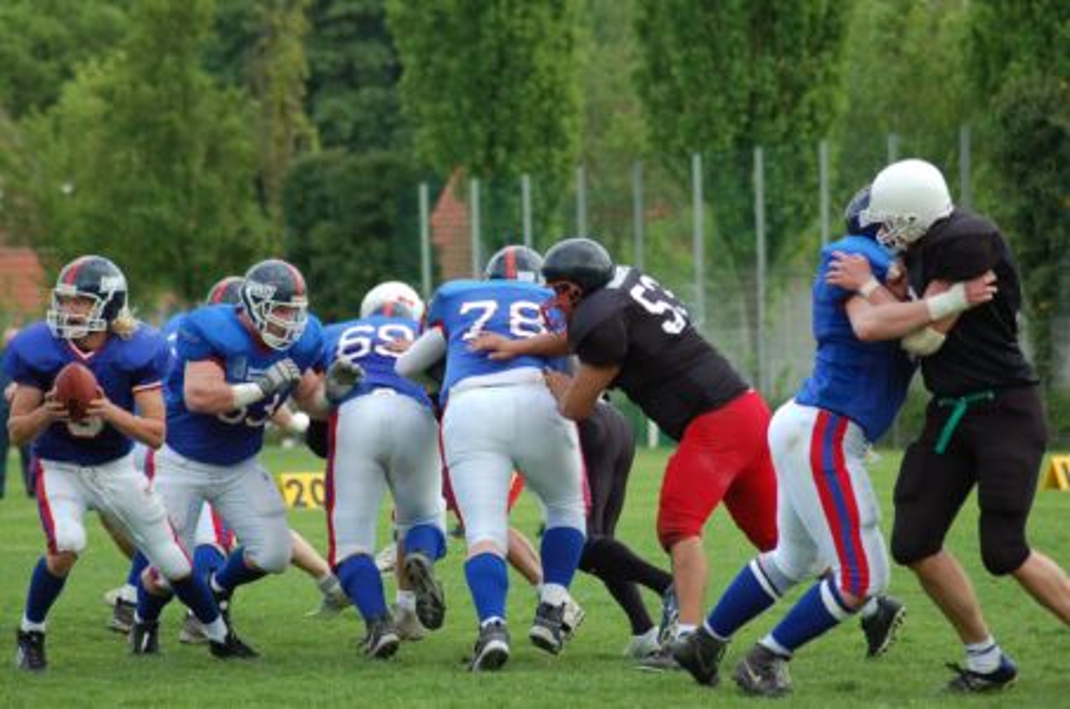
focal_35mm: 202
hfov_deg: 10.2
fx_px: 6006
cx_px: 535
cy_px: 354
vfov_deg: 6.8
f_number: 4.5
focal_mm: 135
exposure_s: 1/800
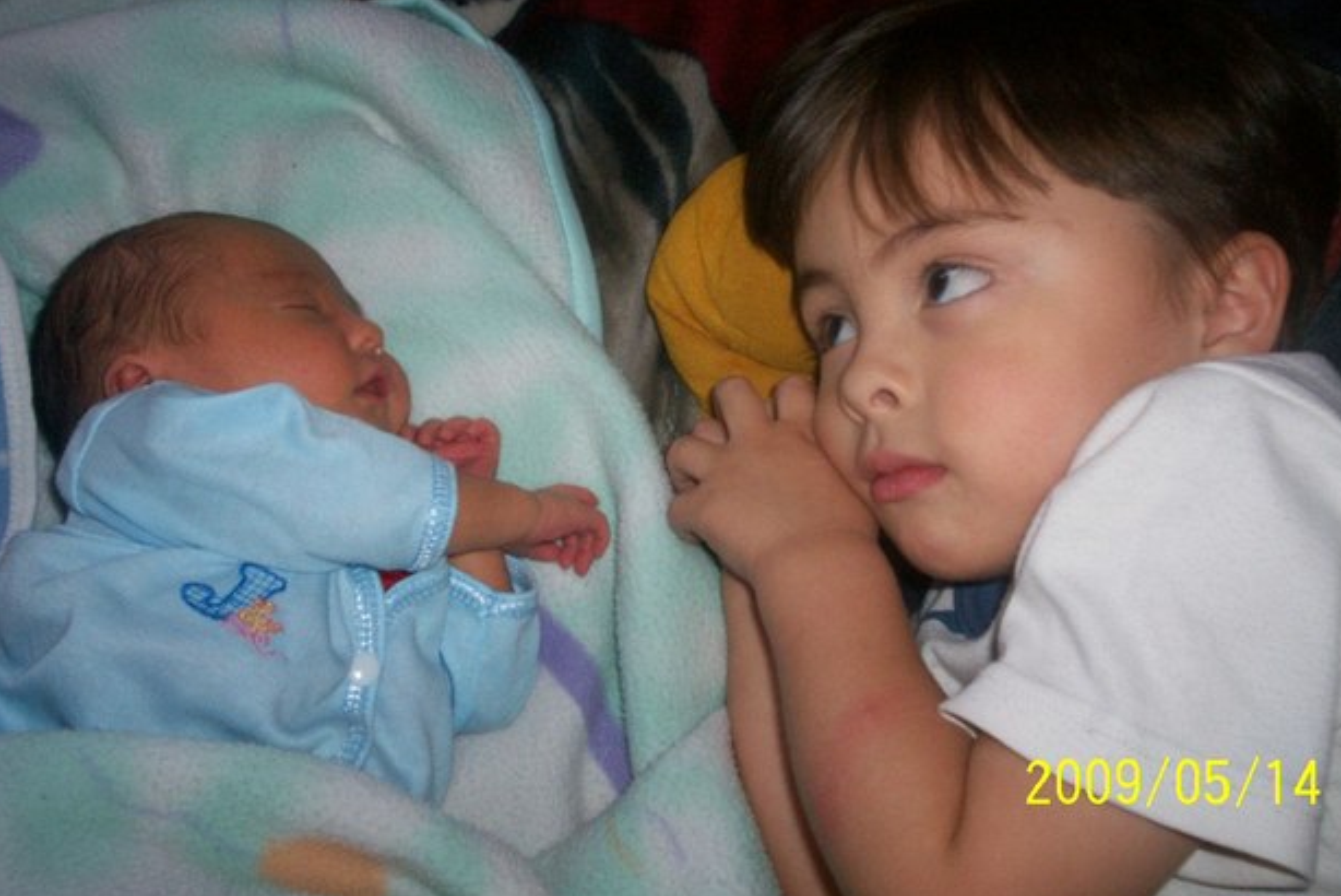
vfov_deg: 34.2
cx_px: 692
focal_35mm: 39
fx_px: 1453
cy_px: 398
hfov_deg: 49.5
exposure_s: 1/64
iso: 140
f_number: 4.5
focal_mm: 5.9
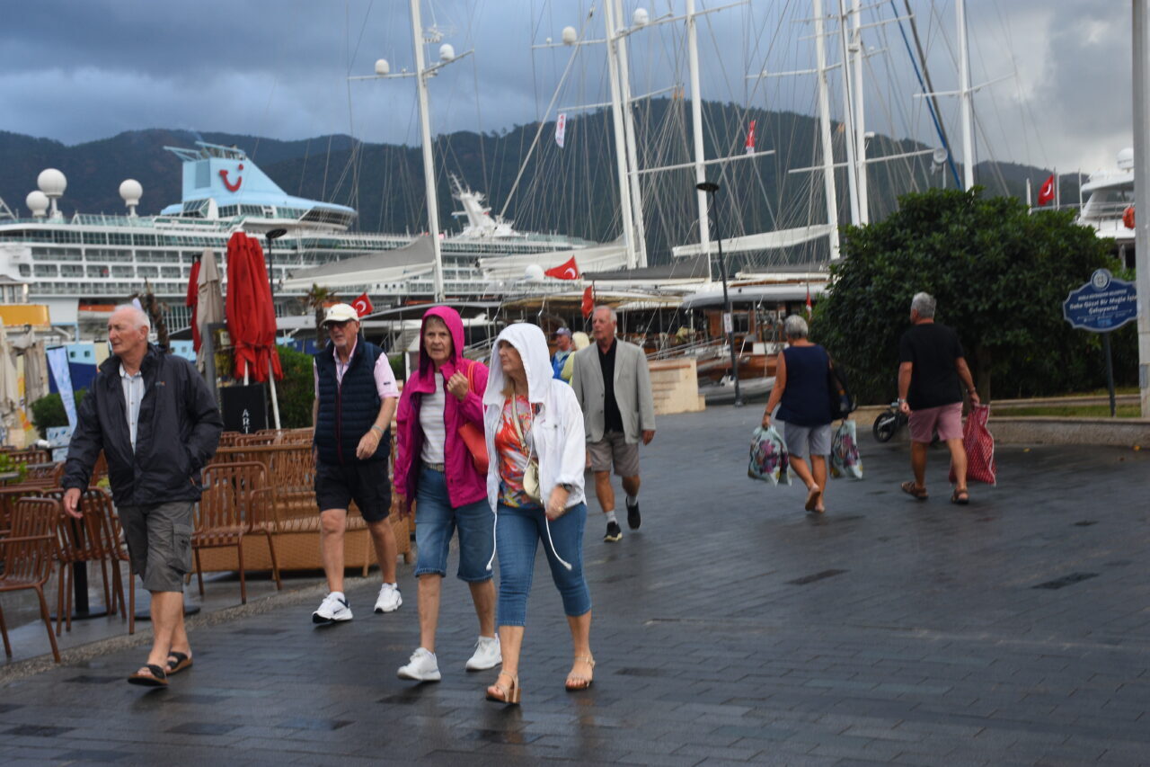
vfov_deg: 23.8
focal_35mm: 57
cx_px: 575
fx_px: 1820
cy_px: 384
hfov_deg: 35.1
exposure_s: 1/125
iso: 400
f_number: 8
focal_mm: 38
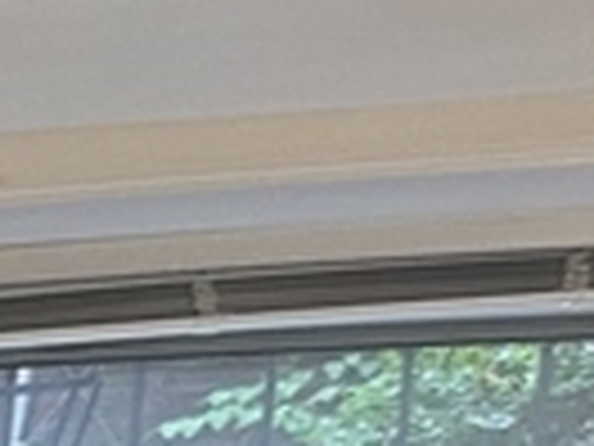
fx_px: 3466
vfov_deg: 6.6
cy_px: 1388
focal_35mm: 202
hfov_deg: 7.5
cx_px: -1642
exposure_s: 1/60
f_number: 1.6
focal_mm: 5.1
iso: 160
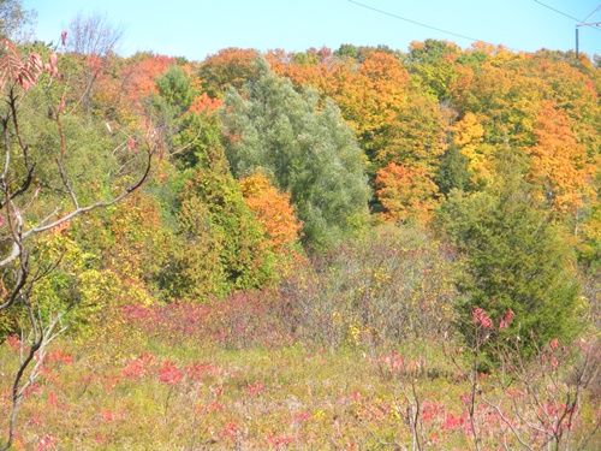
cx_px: 300
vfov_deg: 12.2
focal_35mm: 121
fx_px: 2101
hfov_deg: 16.3
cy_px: 226
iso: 64
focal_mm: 21.2
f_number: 5.3
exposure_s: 1/123
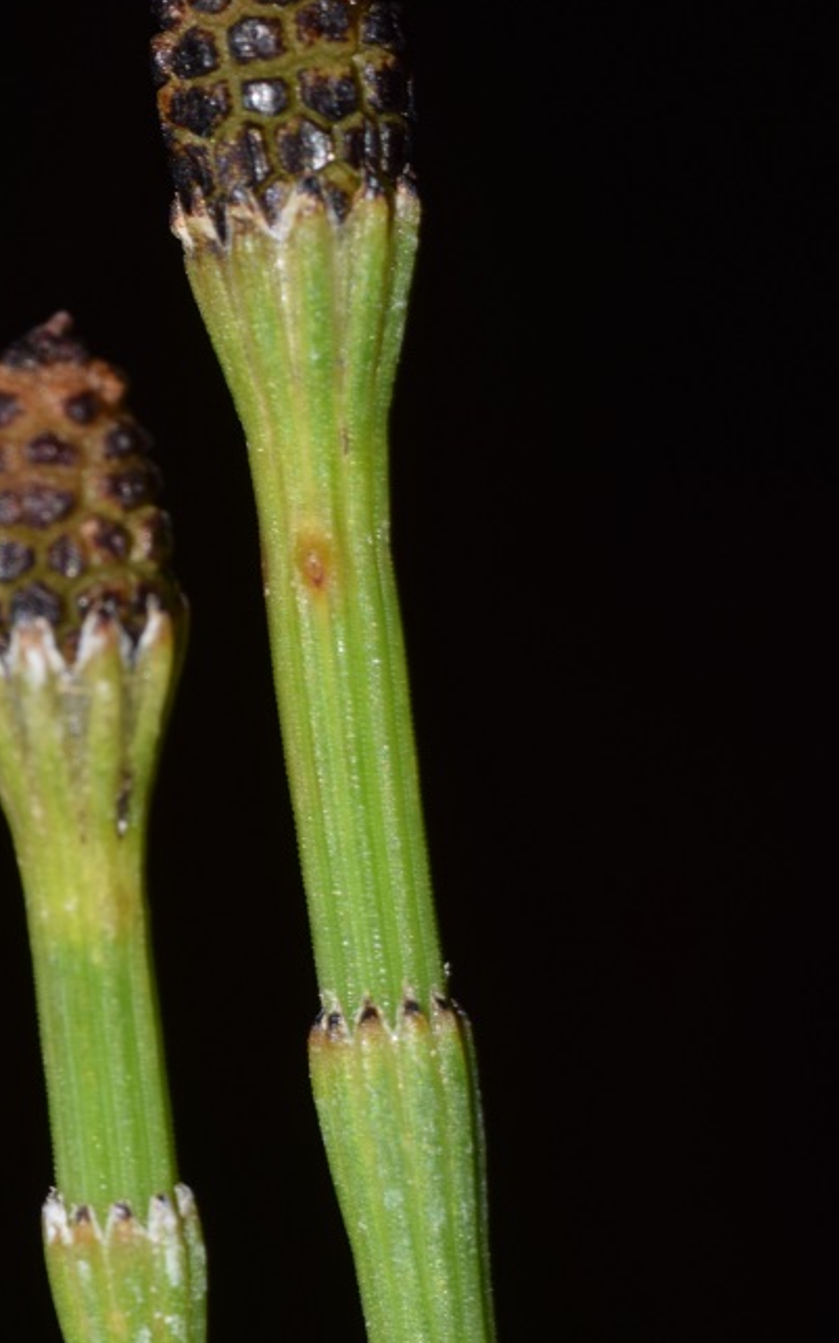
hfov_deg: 5.8
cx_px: 340
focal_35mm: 225
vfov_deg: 9.3
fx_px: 8219
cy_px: 514
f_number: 32
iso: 100
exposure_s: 1/200
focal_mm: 105
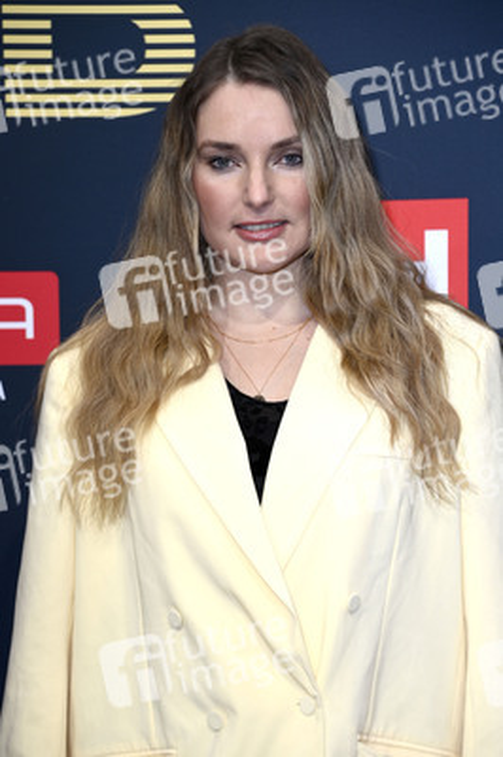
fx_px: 2834
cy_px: 378
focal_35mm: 135
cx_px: 252
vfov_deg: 15.2
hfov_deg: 10.1
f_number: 5.6
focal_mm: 135
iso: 320
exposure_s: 1/250
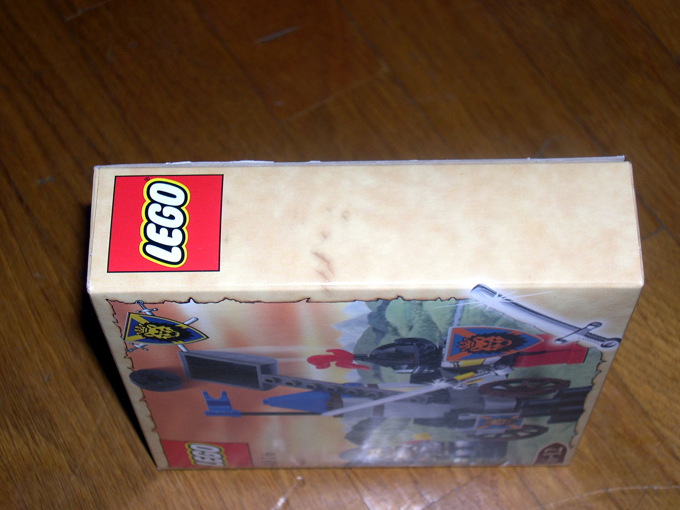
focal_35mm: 72
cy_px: 255
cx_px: 340
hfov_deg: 27.0
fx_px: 1414
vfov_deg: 20.4
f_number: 3.8
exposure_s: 1/60
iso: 100
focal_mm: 15.3
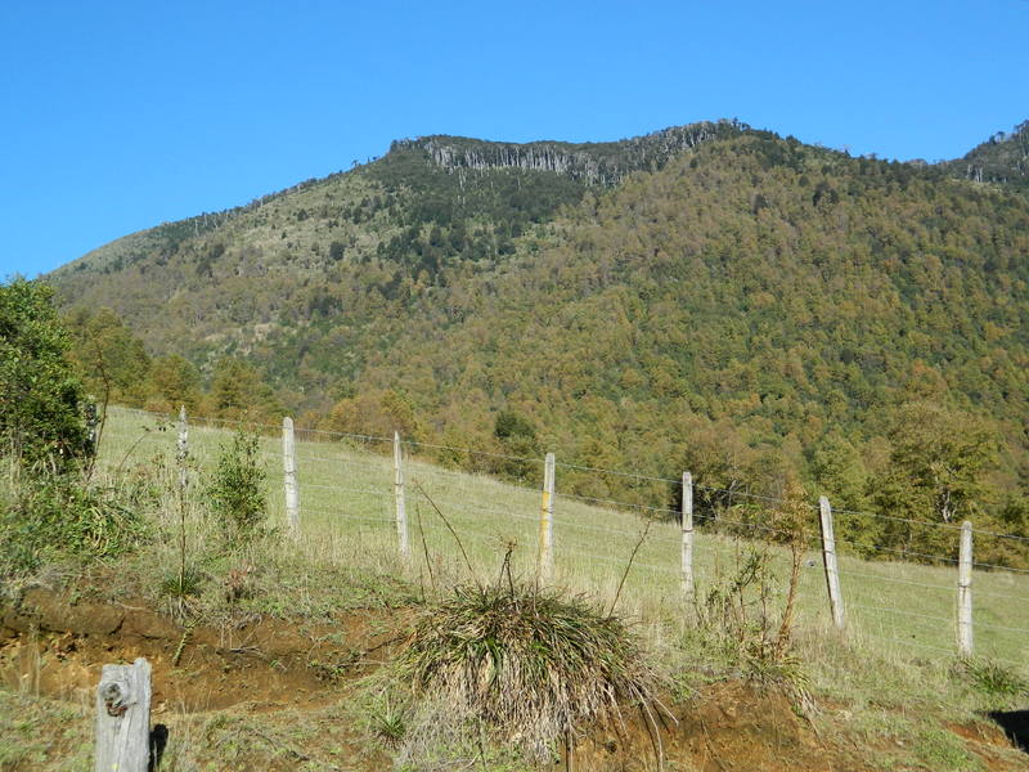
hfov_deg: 45.8
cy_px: 386
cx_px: 514
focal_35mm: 41
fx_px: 1219
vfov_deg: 35.1
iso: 80
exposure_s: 1/500
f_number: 3.5
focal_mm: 7.3
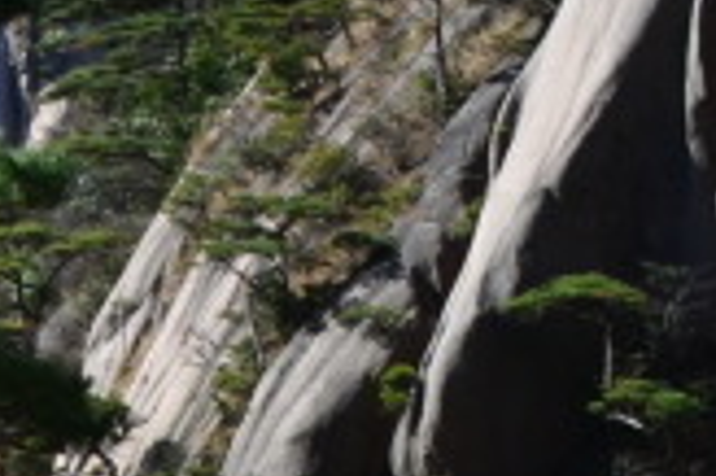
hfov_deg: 10.8
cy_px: 76
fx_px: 3358
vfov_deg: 8.1
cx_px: -873
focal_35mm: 169
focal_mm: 18
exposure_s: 1/250
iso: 400
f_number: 10
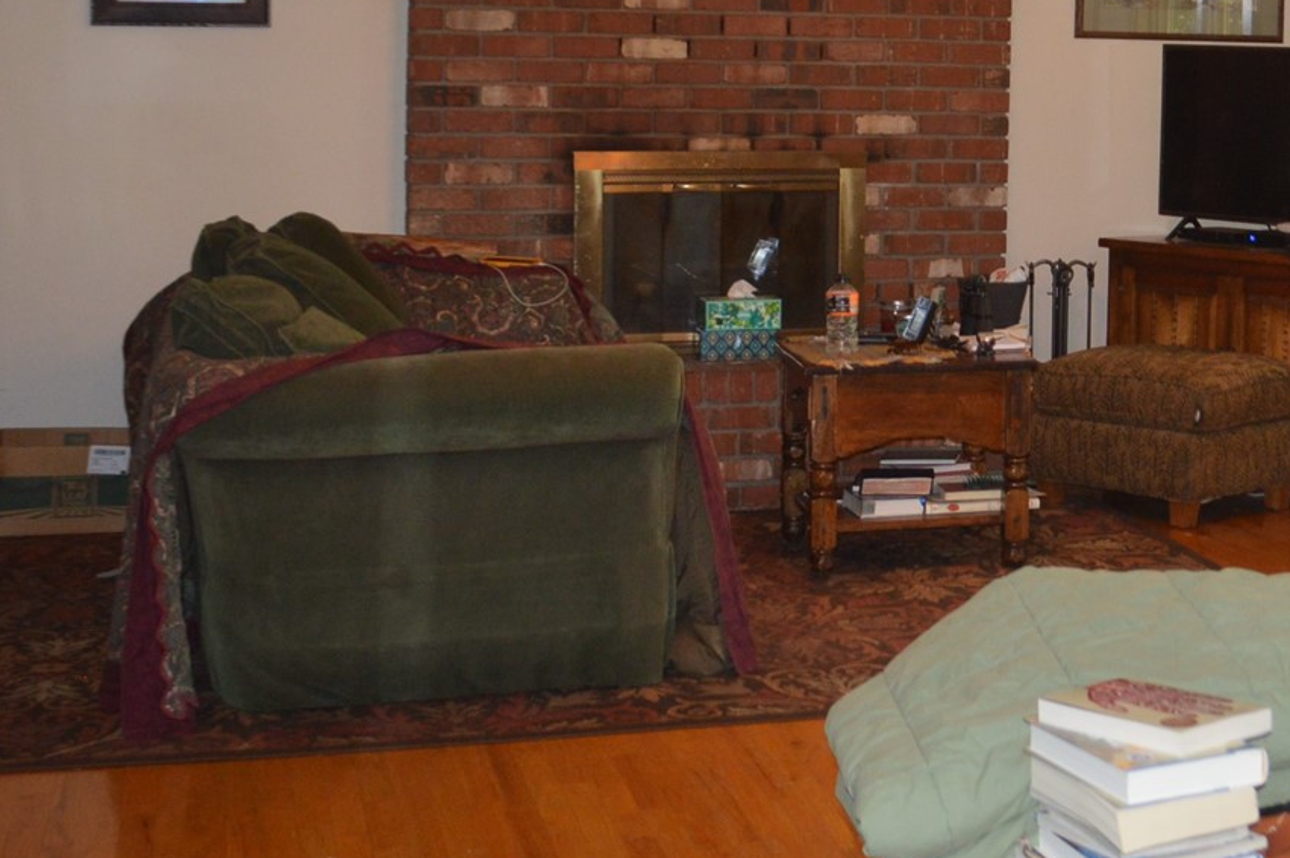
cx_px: 1251
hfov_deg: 27.8
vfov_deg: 19.4
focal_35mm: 69
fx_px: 2471
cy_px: 108
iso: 500
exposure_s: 1/60
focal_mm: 18
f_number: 3.5
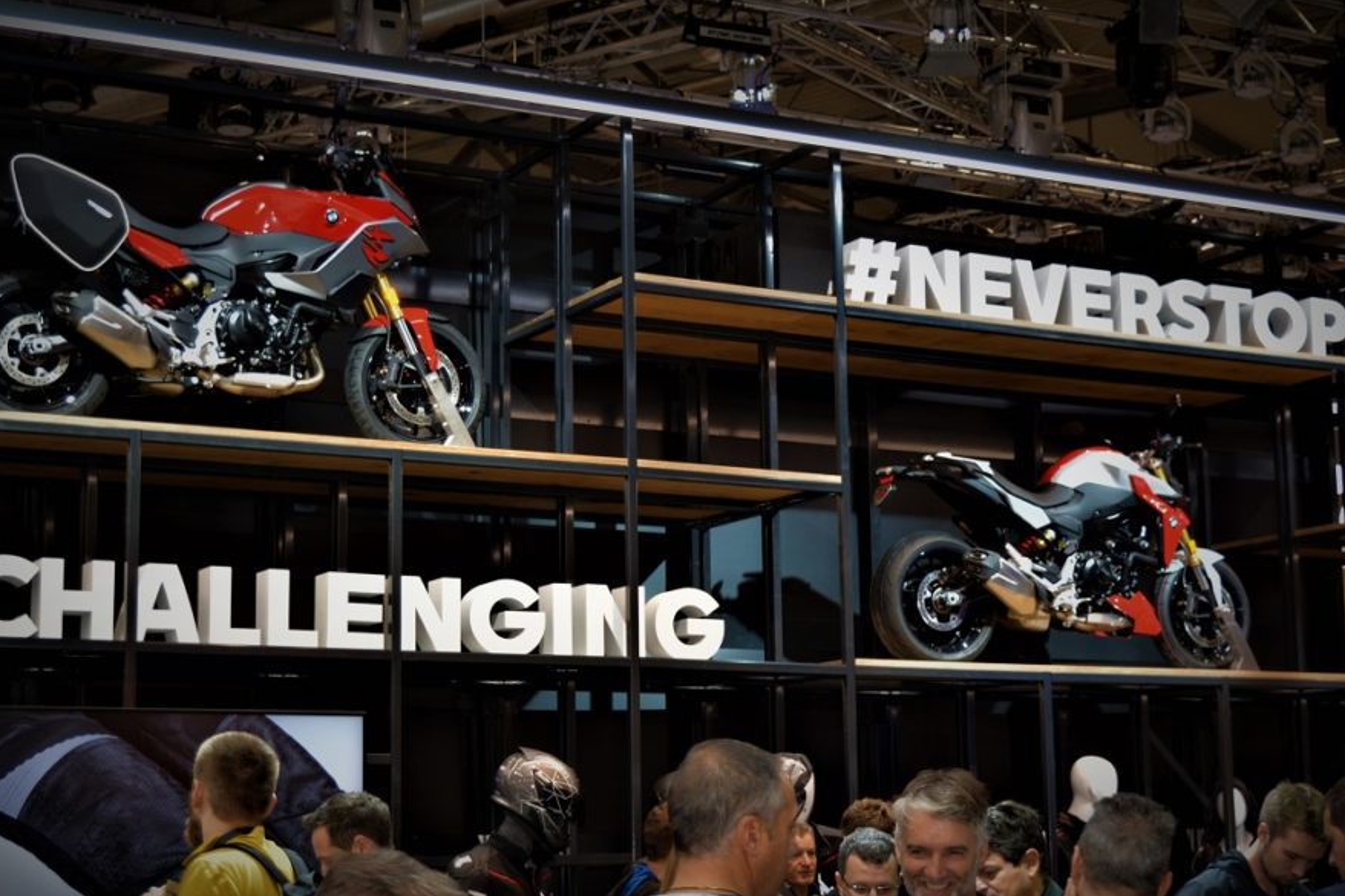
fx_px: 2353
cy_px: 489
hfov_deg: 31.9
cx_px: 657
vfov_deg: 21.6
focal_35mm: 63
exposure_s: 1/30
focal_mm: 36
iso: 250
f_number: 4.8
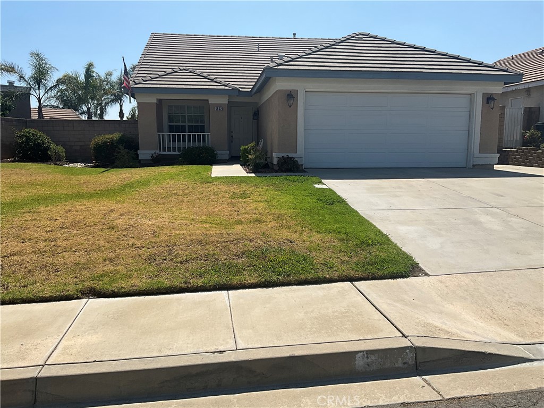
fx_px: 456
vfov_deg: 48.2
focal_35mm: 29
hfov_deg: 61.7
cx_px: 272
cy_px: 204
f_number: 1.8
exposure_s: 1/2959
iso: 25
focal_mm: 3
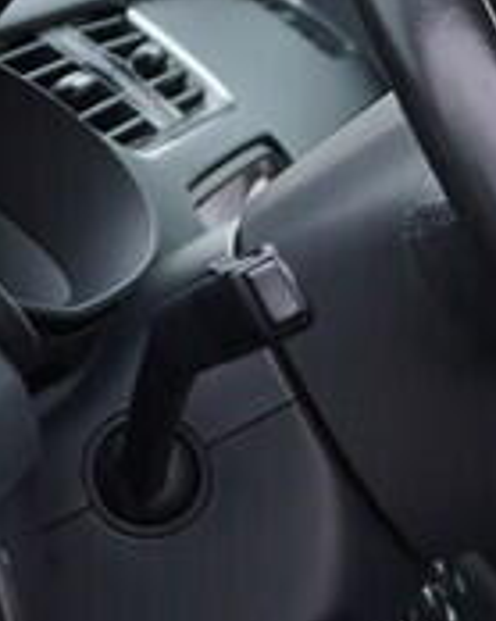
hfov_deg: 7.4
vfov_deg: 9.7
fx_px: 3655
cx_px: 1078
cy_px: 184
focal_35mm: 199
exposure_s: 1/50
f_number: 3.2
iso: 125
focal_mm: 24
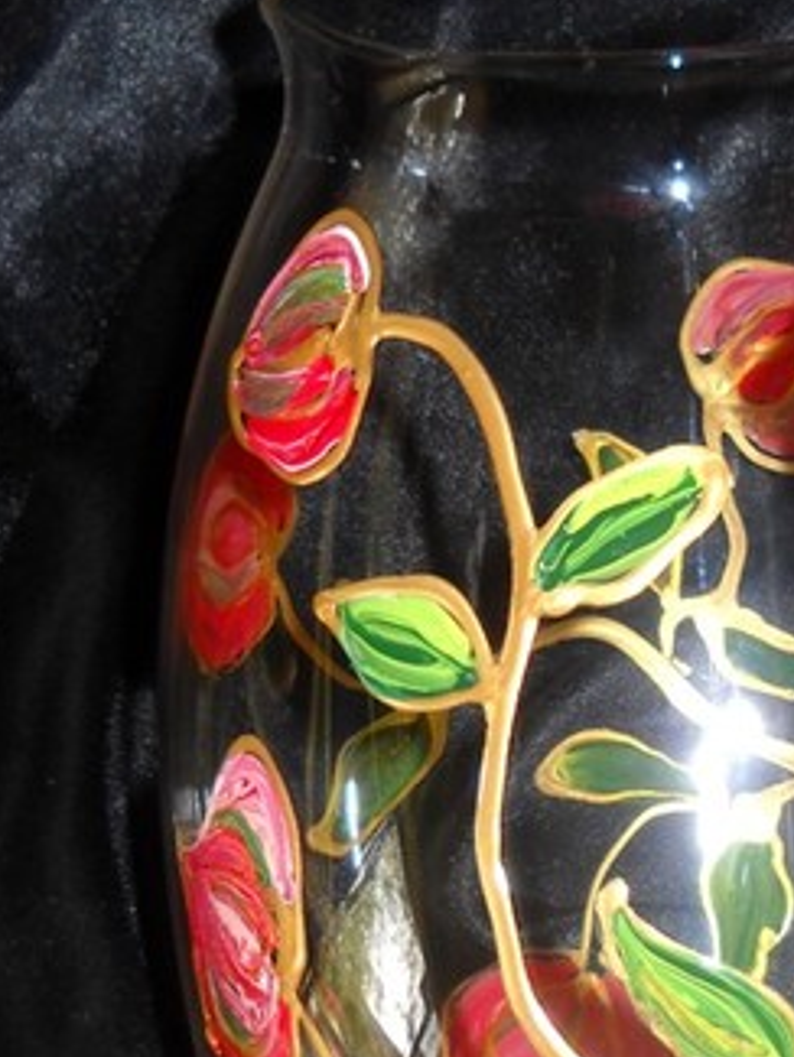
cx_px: 801
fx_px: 3087
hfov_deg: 14.4
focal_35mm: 101
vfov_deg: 19.4
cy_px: 706
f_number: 3.1
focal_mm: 6.72
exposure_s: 1/30
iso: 64
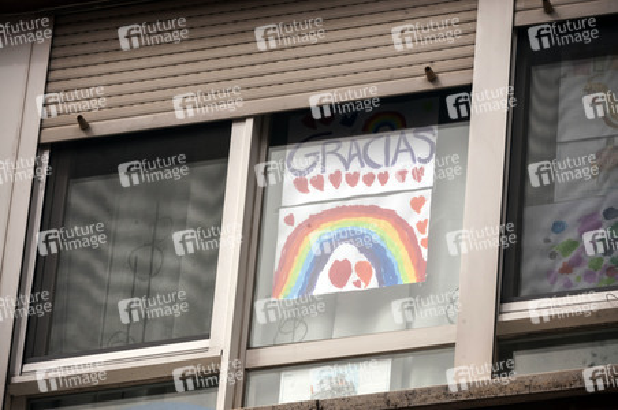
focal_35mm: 278
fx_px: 4757
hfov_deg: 7.4
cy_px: 205
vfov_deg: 4.9
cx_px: 309
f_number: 18
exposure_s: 1/160
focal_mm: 185
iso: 400
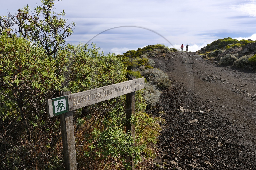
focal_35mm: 24
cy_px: 85
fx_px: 171
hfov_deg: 73.8
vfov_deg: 53.1
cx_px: 128
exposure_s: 1/200
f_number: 13
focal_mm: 24
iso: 200
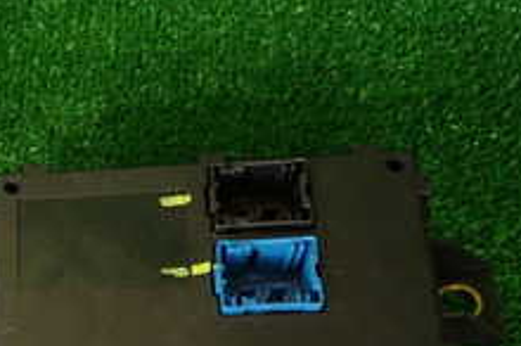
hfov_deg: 25.7
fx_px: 1026
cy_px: 526
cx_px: -97
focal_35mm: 71
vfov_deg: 17.2
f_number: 2
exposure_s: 1/60
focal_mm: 4.5
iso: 160
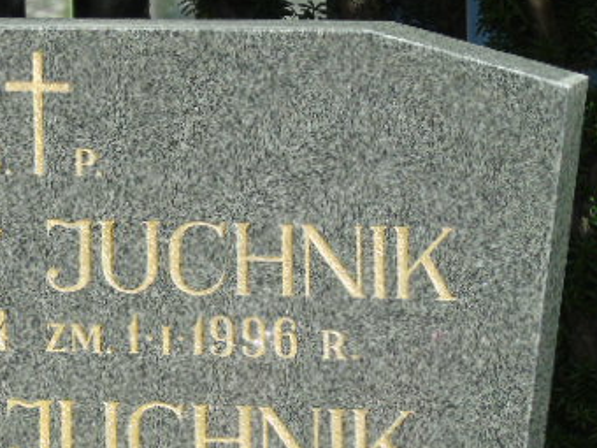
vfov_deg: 4.2
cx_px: 54
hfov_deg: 5.7
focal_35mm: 350
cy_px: 411
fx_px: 6036
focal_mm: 33
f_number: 5
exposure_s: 1/160
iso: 80
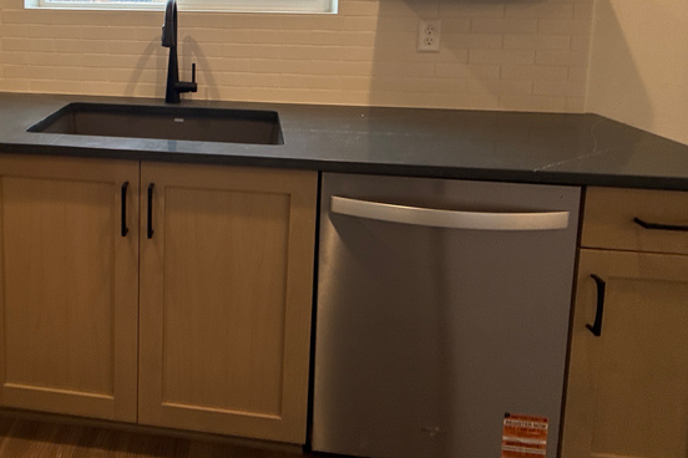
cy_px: 41
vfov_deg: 43.5
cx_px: 186
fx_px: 516
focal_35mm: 27
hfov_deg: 64.0
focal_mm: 2.22
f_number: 2.2
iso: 50
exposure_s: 1/120
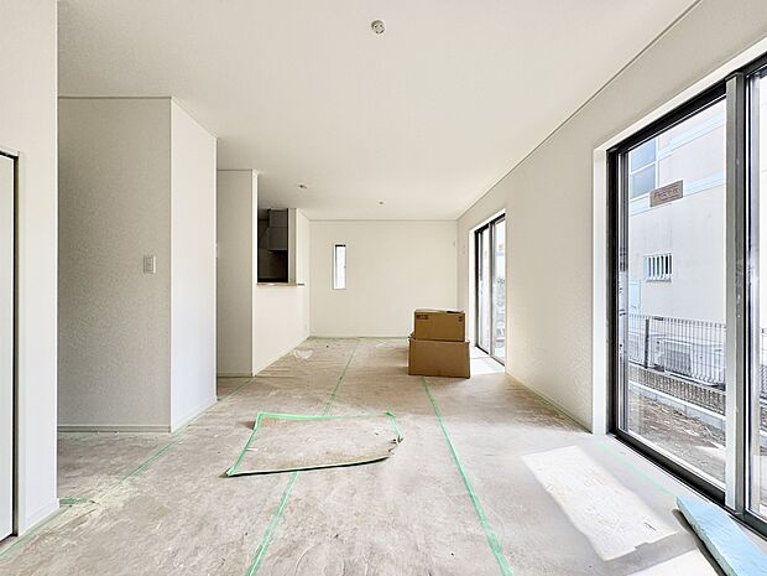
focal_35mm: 14
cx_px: 384
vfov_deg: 85.7
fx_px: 310
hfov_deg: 102.1
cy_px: 288
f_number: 2.2
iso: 50
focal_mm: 2.22
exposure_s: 1/99
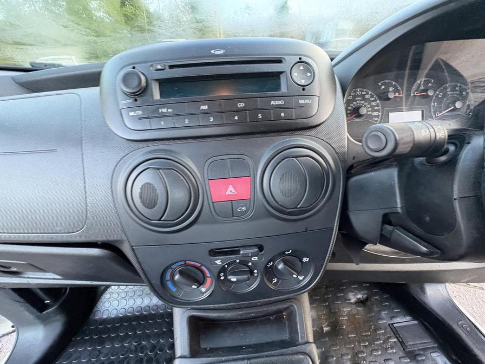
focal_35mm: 14
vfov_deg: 85.7
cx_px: 242
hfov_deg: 102.1
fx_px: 196
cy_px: 182
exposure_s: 1/60
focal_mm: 2.22
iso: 640
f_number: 2.2
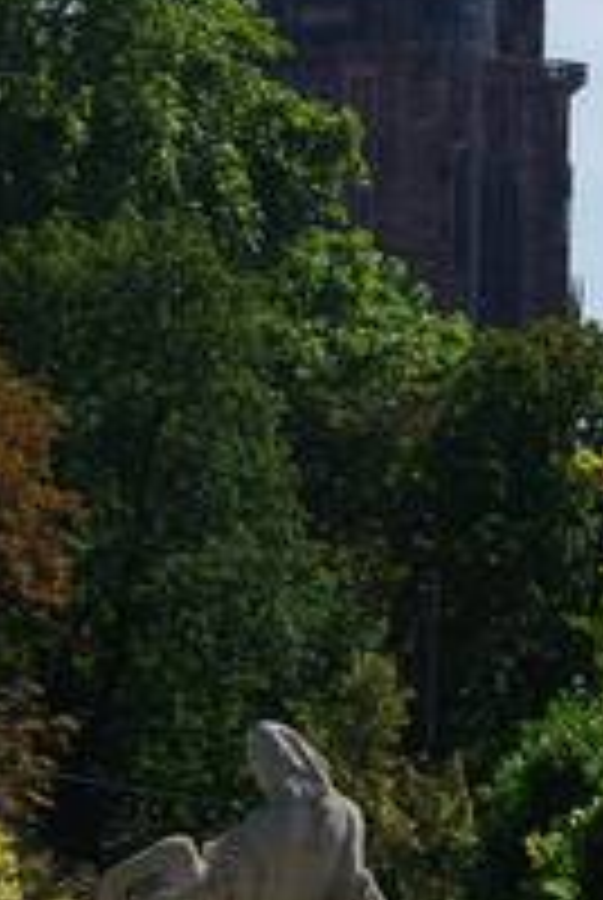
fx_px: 11817
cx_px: 428
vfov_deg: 4.4
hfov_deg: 2.9
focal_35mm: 472
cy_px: 212
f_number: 6.3
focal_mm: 90
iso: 100
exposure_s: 1/640
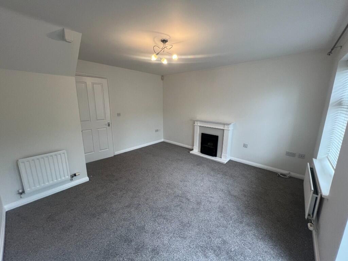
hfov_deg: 106.2
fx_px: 131
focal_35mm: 13
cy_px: 130
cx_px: 174
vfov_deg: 89.9
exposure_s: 1/100
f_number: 1.8
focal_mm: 1.57
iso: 125
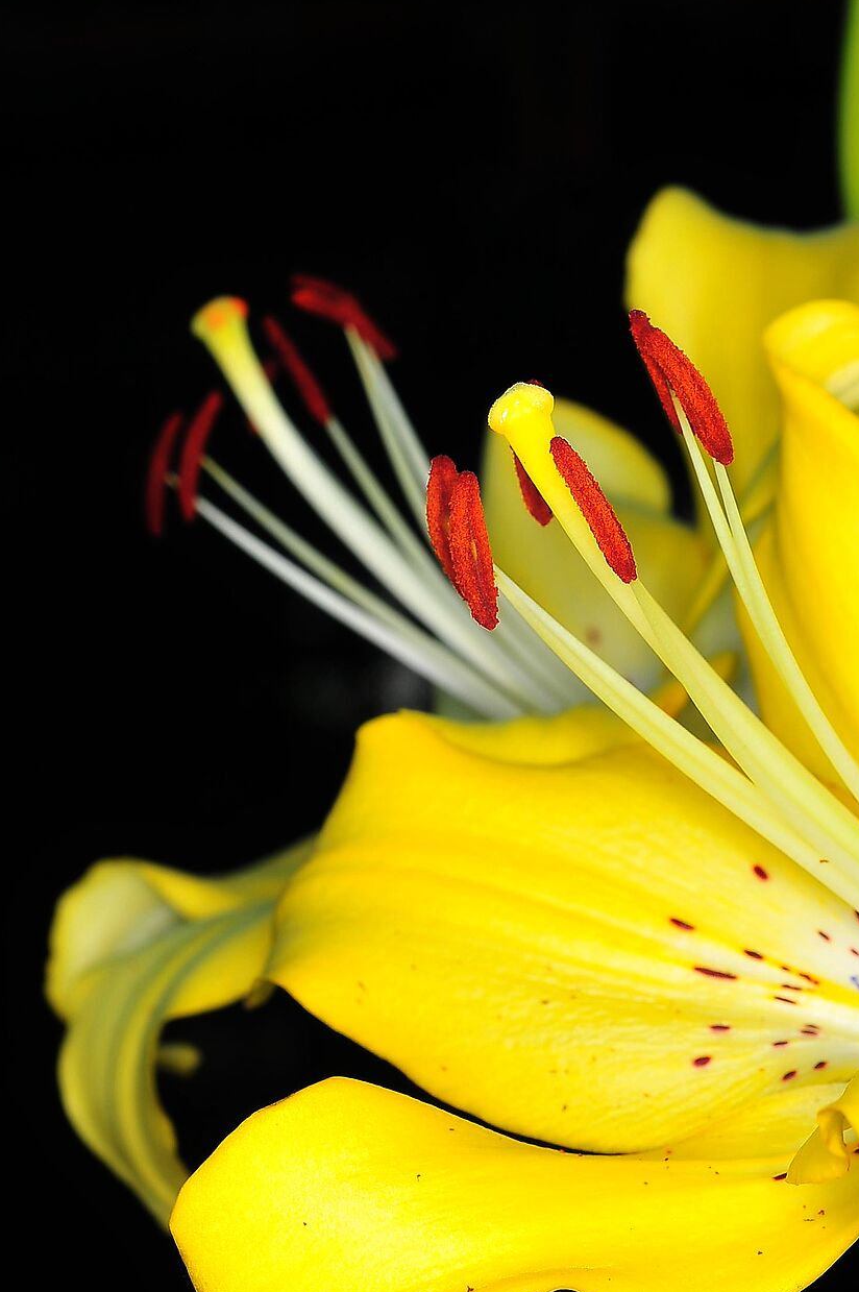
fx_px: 1111
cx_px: 784
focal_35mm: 31
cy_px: 705
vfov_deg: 60.2
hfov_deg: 39.1
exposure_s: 1/125
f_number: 11
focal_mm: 16
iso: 200
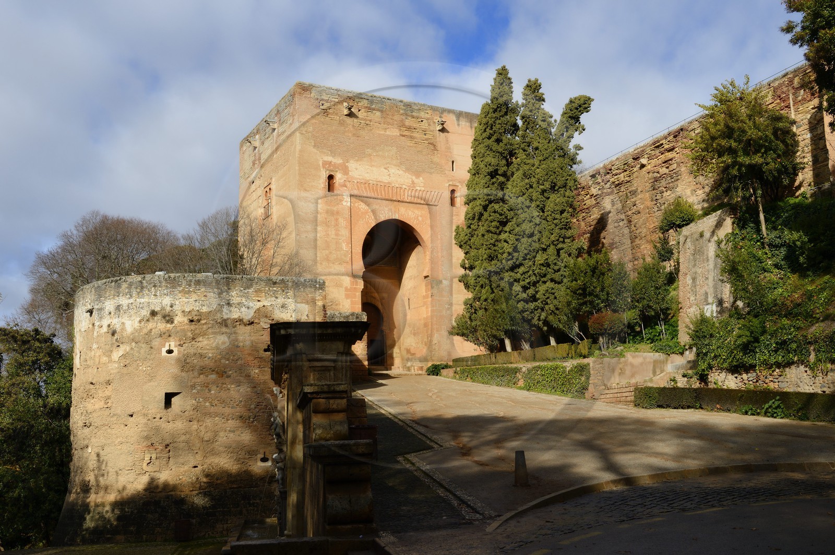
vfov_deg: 36.8
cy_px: 278
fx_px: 834
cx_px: 418
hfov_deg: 53.2
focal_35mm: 36
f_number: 13
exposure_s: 1/200
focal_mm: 36
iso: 200
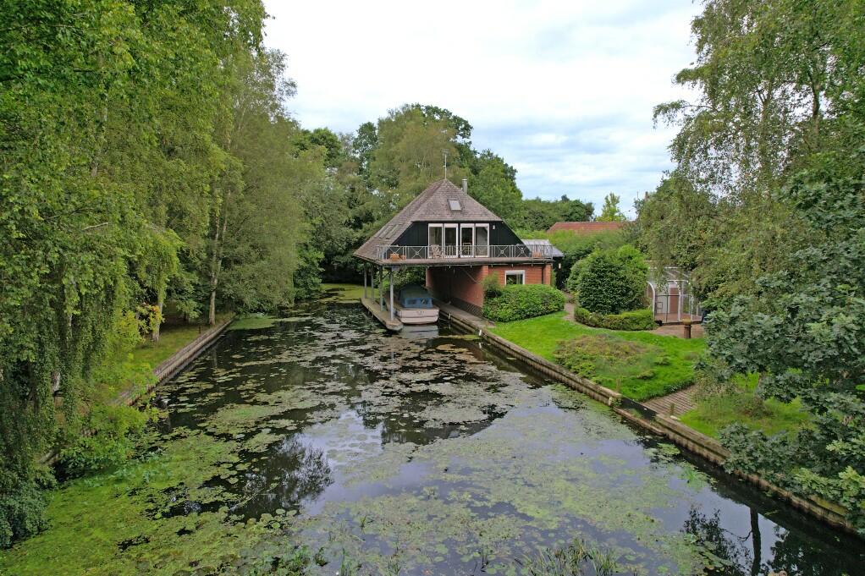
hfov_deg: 78.6
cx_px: 432
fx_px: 528
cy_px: 288
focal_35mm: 22
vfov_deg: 57.2
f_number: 2.8
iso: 100
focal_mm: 8.38
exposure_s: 1/100
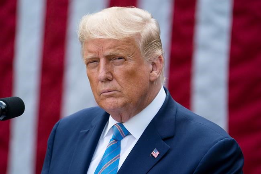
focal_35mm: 524
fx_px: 3798
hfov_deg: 3.9
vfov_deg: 2.6
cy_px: 87
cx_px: 130
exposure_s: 1/1250
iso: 1000
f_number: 6.3
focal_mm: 524
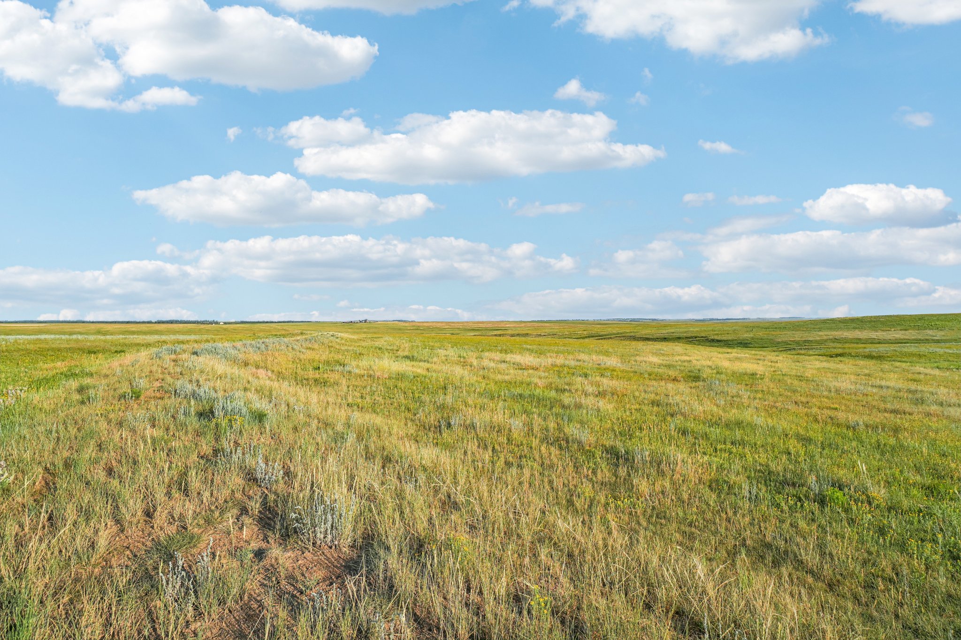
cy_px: 320
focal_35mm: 15
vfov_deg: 77.3
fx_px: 400
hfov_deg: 100.4
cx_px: 480
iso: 400
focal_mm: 10
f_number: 8
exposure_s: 1/1600
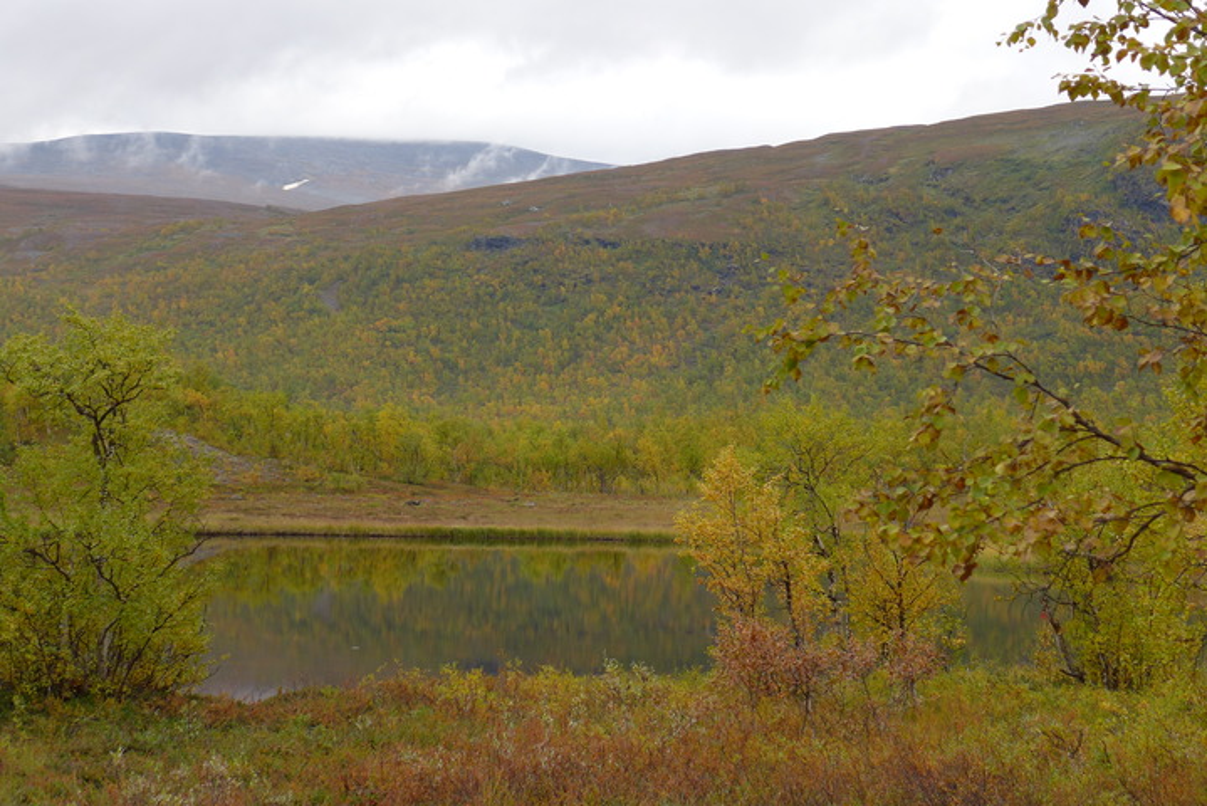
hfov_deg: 27.0
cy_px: 403
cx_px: 604
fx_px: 2515
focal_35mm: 75
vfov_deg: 18.2
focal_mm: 14.7
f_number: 2.8
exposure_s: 1/320
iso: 80
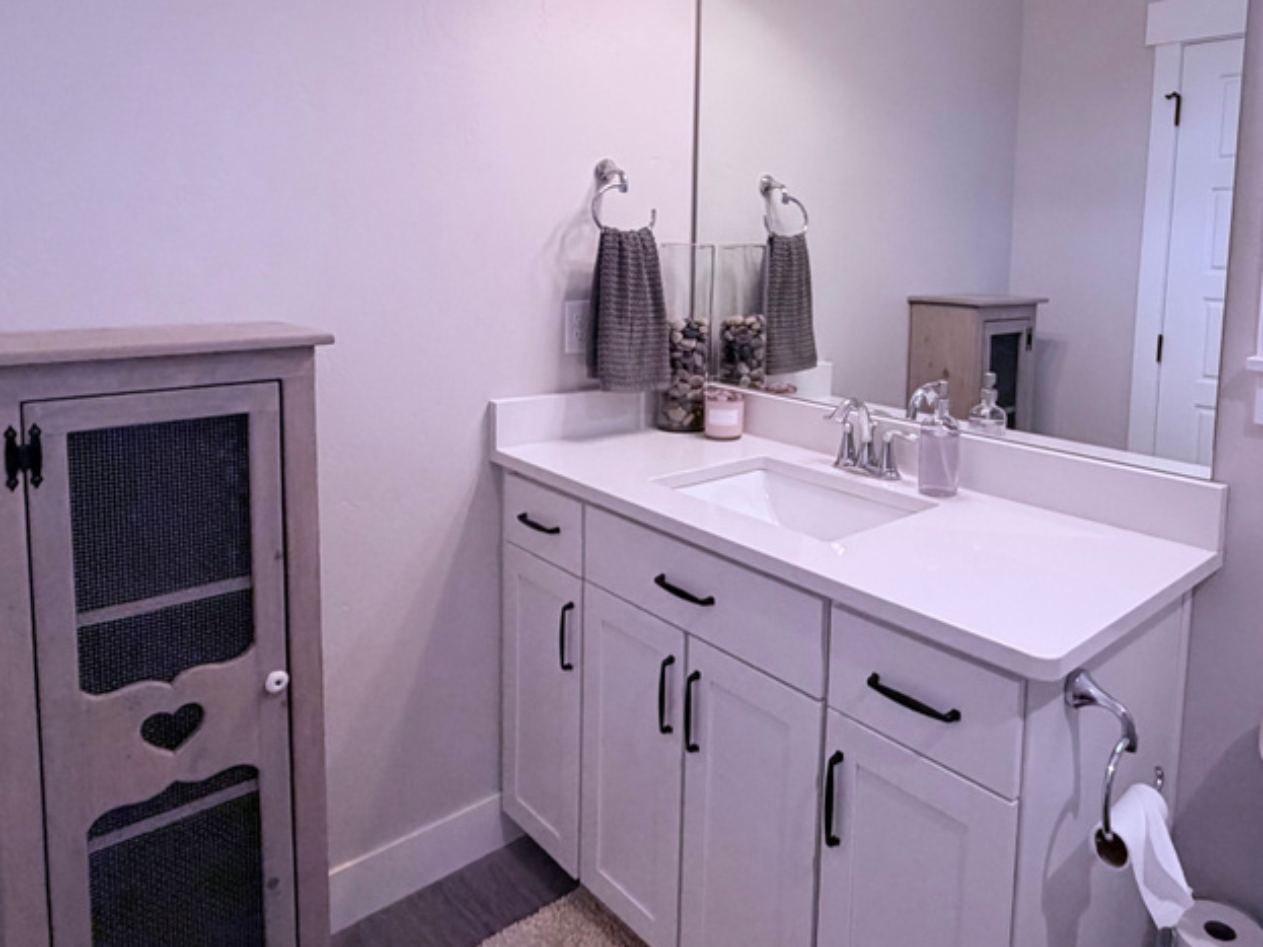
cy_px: 523
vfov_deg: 58.7
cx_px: 744
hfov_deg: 73.3
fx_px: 839
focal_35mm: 23
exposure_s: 1/120
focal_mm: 2.22
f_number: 2.2
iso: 320
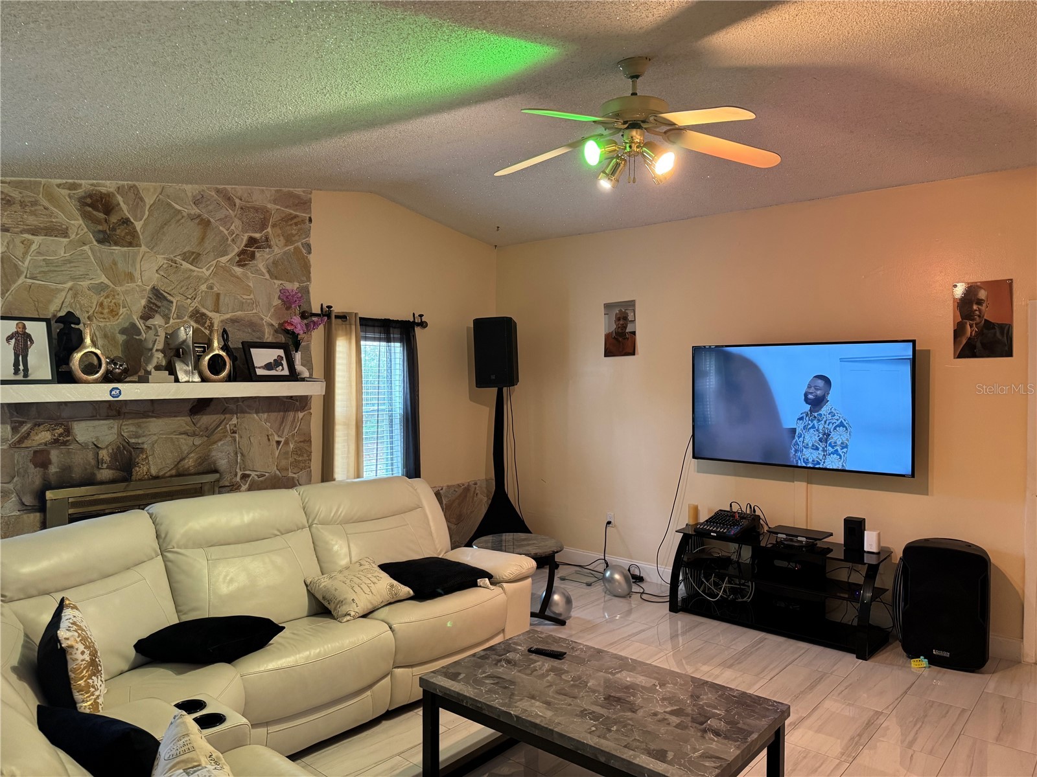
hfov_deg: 71.6
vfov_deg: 56.8
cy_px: 388
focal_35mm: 24
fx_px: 719
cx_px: 518
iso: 320
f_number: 1.78
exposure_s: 1/60
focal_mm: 6.76
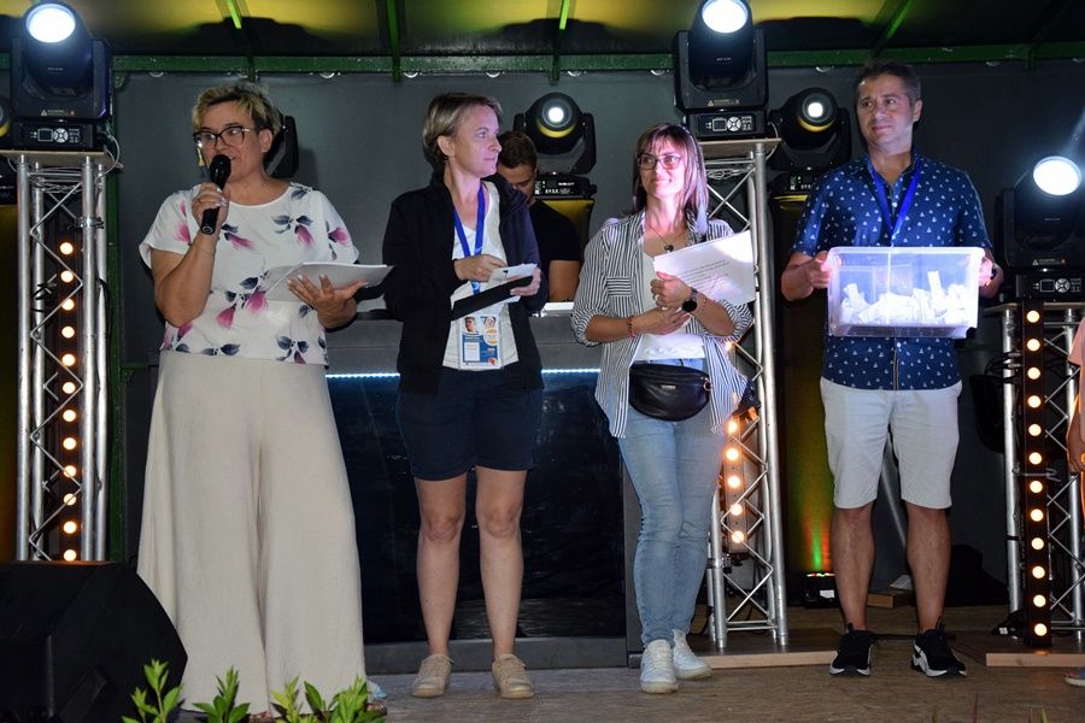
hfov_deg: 29.9
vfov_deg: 20.2
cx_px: 542
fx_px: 2034
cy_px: 362
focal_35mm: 68
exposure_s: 1/60
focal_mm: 45
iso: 1250
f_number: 4.8
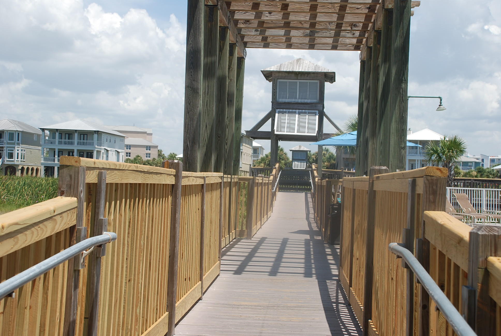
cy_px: 168
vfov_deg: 25.8
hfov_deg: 37.8
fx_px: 731
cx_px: 250
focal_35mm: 52
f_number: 8
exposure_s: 1/250
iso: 100
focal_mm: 35
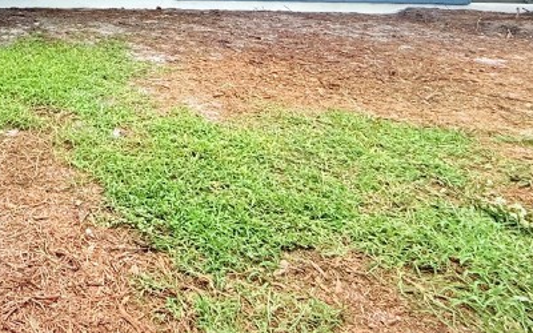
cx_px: -36
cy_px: -75
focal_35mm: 38
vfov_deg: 28.8
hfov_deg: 42.1
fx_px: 552
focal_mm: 2.22
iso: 64
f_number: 2.2
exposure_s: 1/1087
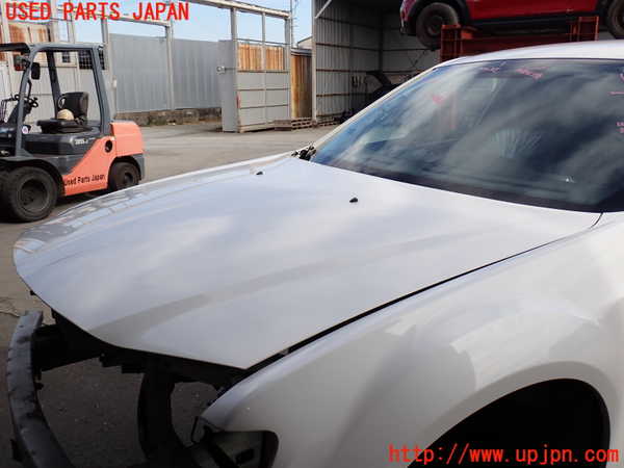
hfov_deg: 56.8
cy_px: 234
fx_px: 577
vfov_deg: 44.2
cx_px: 312
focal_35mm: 32
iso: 100
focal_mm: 5.79
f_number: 3.2
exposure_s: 1/640
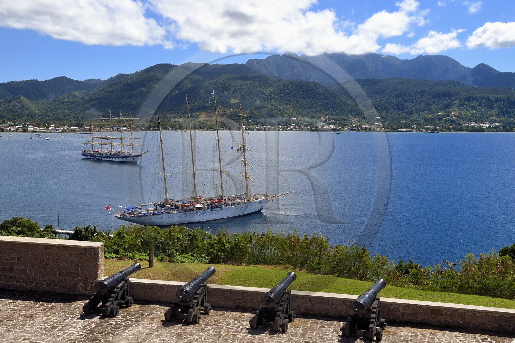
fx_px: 600
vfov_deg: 31.8
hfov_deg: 46.4
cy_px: 172
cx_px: 258
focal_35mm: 42
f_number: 14
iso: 200
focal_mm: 42
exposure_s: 1/250
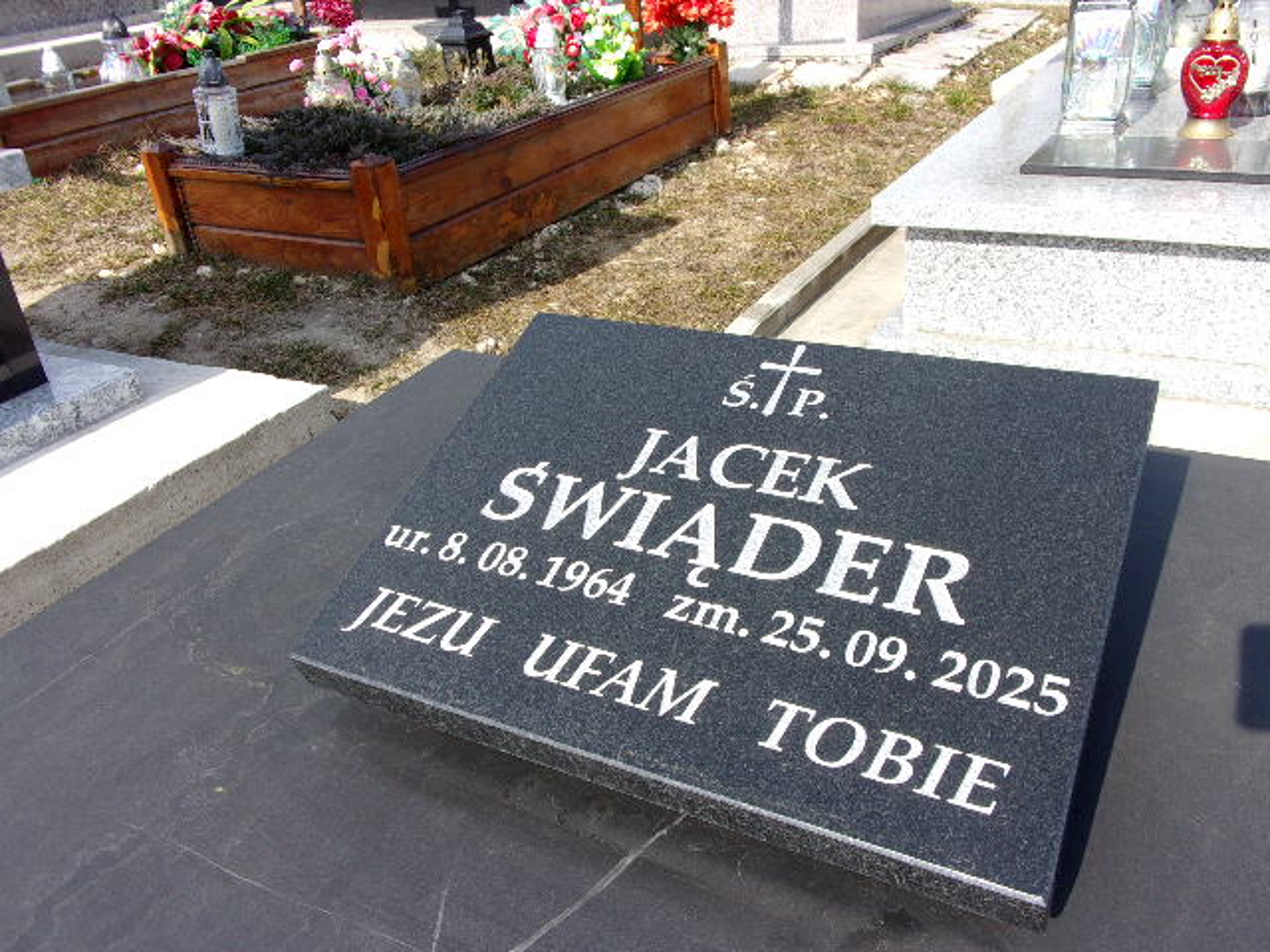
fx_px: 1027
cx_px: 635
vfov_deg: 49.7
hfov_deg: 63.4
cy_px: 476
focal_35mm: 28
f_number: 10.8
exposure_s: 1/50
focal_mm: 5.1
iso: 80
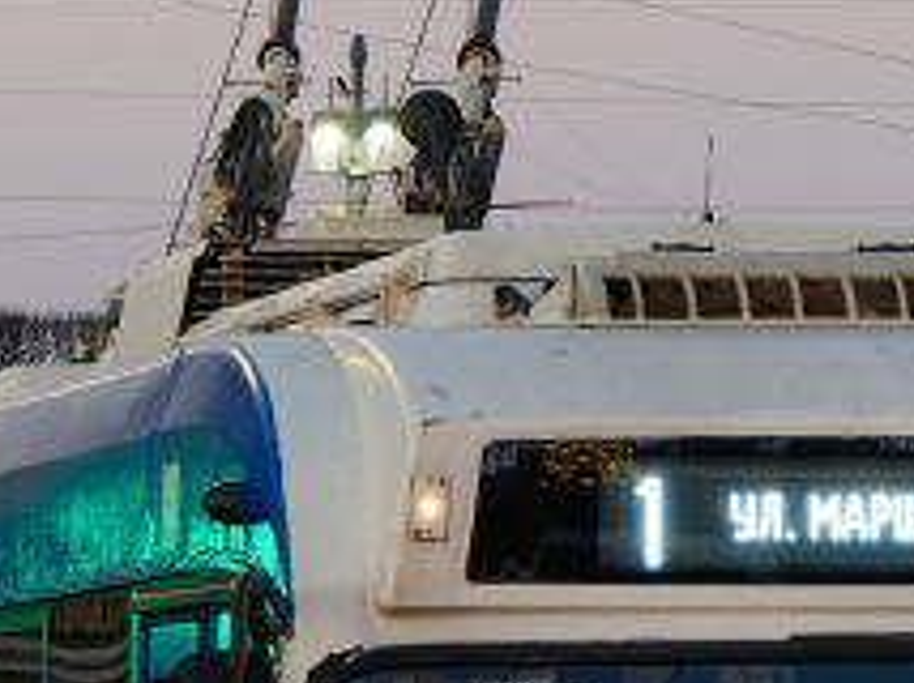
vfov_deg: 4.2
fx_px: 9231
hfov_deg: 5.7
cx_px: 440
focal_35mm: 350
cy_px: 429
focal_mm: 40
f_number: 5
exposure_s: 1/200
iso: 1000
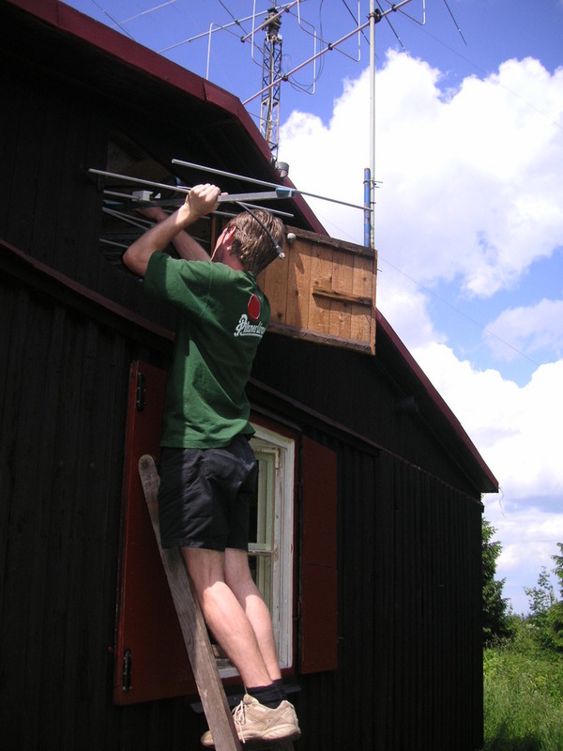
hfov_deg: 38.7
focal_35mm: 37
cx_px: 282
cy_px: 376
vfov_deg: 50.1
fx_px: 802
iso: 50
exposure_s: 1/750
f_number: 2.8
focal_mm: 6.1
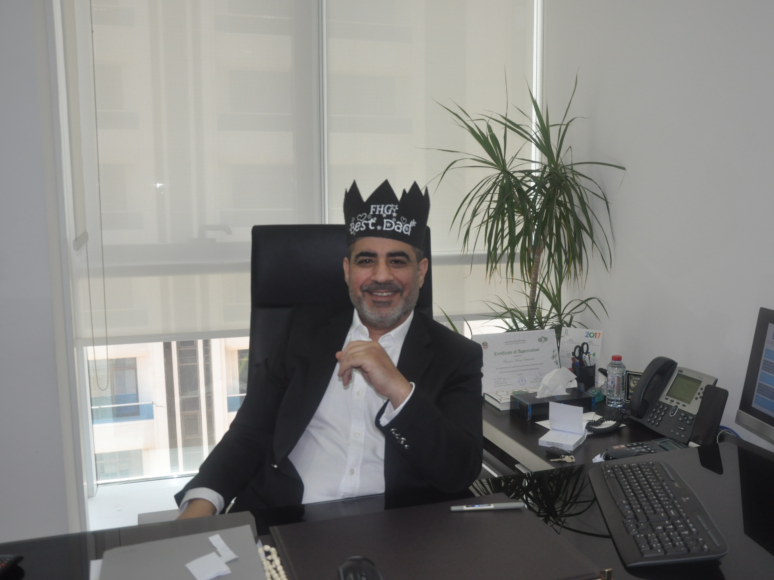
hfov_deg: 53.1
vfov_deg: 41.2
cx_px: 422
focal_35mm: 35
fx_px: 772
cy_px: 289
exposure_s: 1/200
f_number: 4
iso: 800
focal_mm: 21
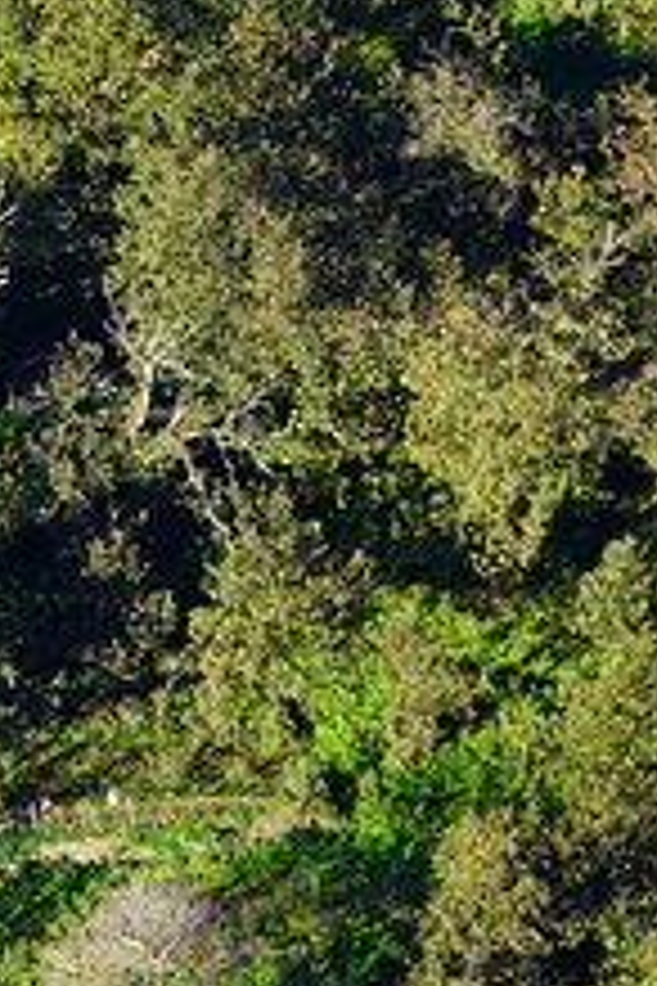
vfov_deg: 2.7
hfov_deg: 1.8
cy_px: 763
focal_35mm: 768
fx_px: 21022
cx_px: -2745
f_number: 5
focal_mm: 105
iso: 100
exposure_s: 1/160
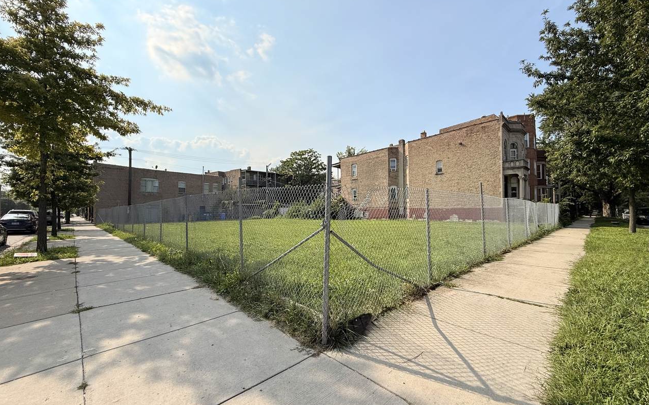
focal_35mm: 15
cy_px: 206
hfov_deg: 101.5
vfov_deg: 74.8
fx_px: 265
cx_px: 326
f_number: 2.2
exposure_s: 1/2841
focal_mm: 2.22
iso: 50
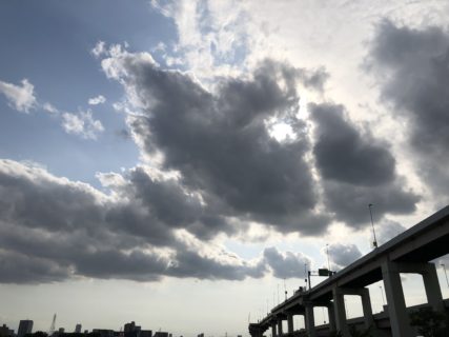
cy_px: 168
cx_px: 224
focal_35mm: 28
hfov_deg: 63.5
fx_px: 363
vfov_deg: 49.7
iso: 20
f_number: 1.8
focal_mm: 3.99
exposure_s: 1/9804
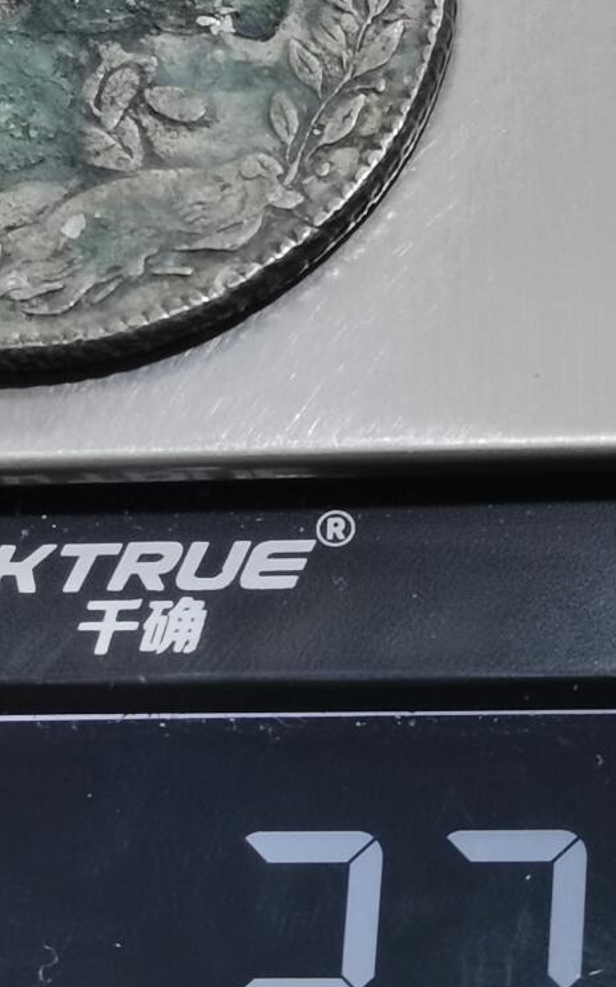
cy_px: 27
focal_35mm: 157
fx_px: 4218
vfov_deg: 13.2
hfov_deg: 8.3
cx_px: 162
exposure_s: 1/90
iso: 80
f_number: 1.8
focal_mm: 5.58
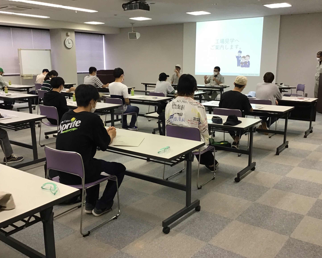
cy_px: 126
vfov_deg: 44.5
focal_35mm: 33
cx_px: 152
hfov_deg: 54.2
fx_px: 314
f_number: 2.4
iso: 64
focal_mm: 3.3
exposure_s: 1/33
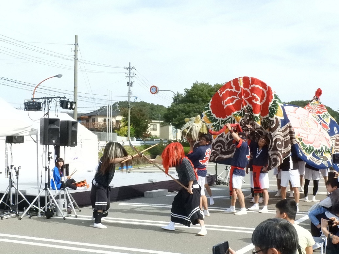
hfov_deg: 34.9
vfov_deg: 26.6
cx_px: 170
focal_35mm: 55
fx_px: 539
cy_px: 127
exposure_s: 1/2500
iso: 1600
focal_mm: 9.9
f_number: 8
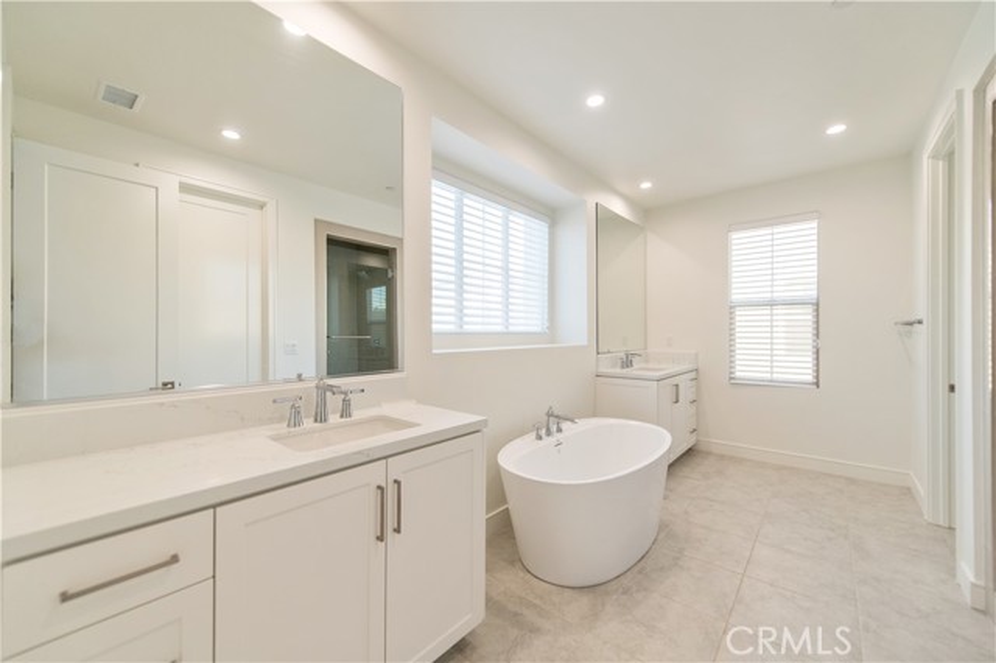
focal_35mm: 14
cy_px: 332
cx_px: 498
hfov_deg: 104.3
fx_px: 387
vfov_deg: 81.1
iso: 400
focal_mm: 14
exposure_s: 1/250
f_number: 3.2
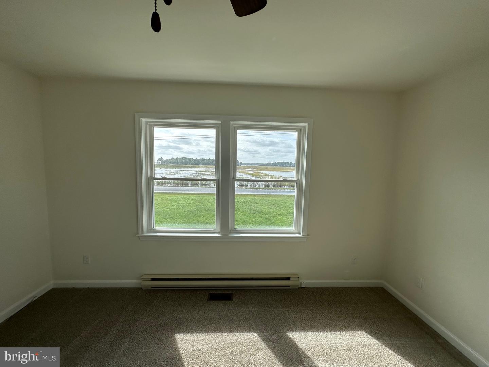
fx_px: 198
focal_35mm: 14
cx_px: 244
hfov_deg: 102.1
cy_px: 184
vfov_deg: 85.7
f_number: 2.2
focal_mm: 2.22
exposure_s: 1/643
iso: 40
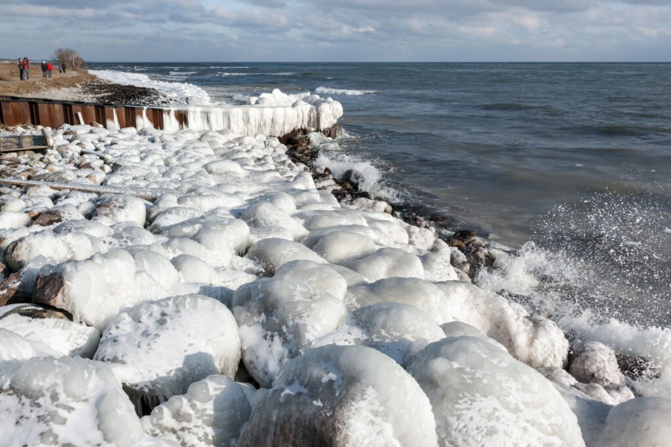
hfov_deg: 54.4
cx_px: 336
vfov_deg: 37.9
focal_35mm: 35
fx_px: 652
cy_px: 224
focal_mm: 35
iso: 200
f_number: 14
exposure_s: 1/400
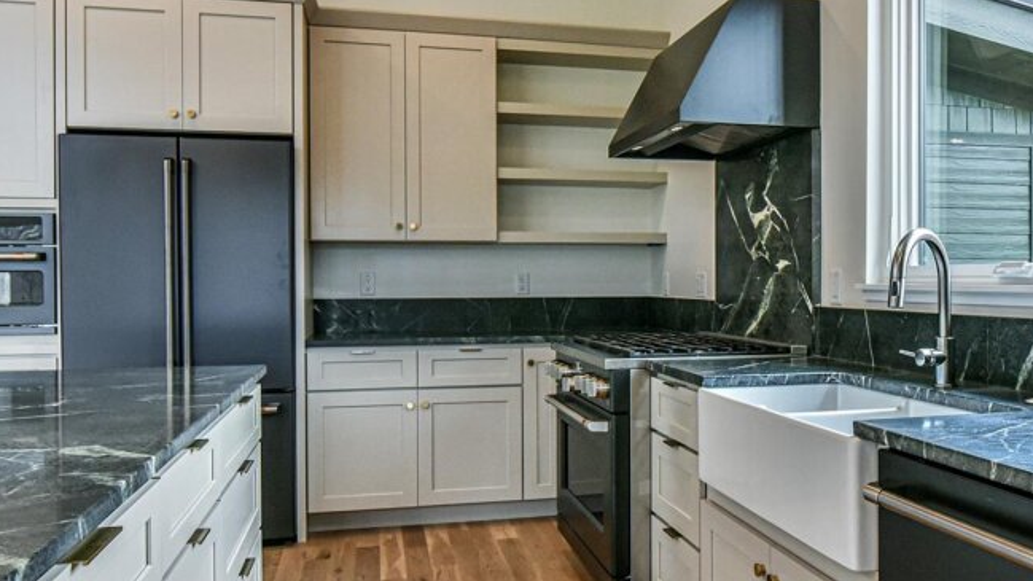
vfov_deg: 37.8
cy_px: 277
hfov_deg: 62.1
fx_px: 849
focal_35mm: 31
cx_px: 619
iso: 1600
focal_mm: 16
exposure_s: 1/200
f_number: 7.1
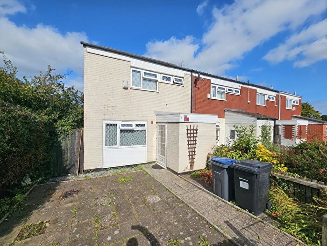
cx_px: 164
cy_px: 123
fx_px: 123
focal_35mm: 13
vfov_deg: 89.9
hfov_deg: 106.2
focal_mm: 2.2
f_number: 2.2
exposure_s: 1/4579
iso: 50
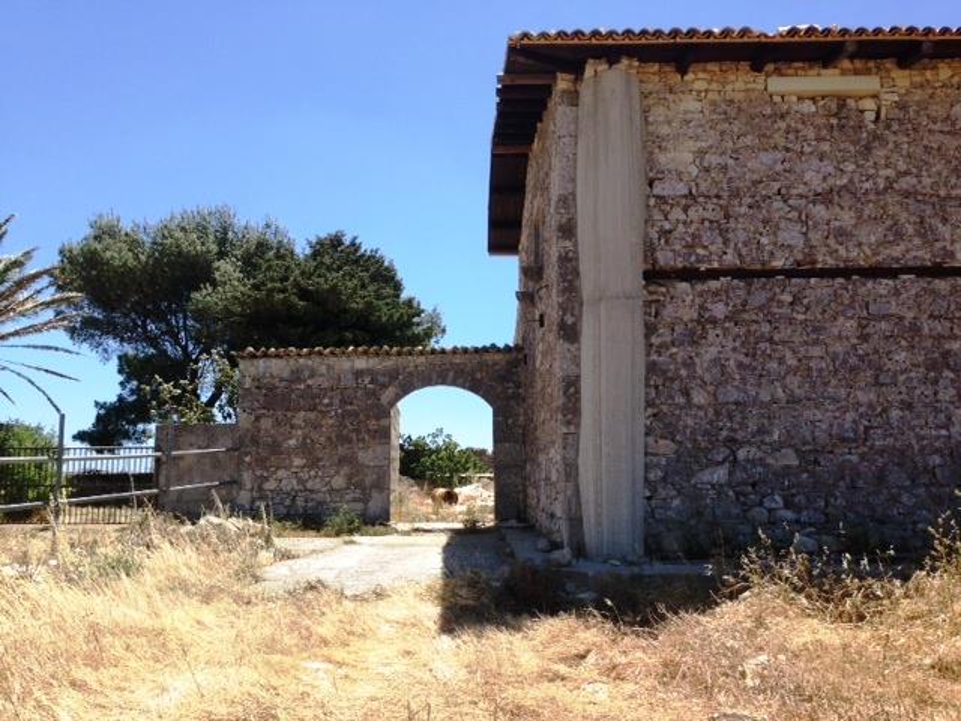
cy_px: 360
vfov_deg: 42.9
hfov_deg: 55.4
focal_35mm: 33
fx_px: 916
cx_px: 480
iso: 50
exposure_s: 1/1163
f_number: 2.4
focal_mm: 4.13
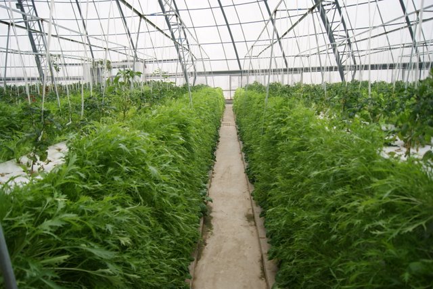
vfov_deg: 48.0
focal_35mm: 27
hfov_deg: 67.4
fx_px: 325
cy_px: 144
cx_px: 216
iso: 100
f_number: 4
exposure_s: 1/40
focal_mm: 18
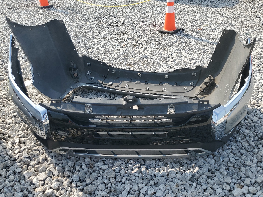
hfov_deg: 61.6
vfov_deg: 48.2
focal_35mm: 29
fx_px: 220
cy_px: 109
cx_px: 142
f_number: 1.5
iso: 50
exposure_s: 1/2000
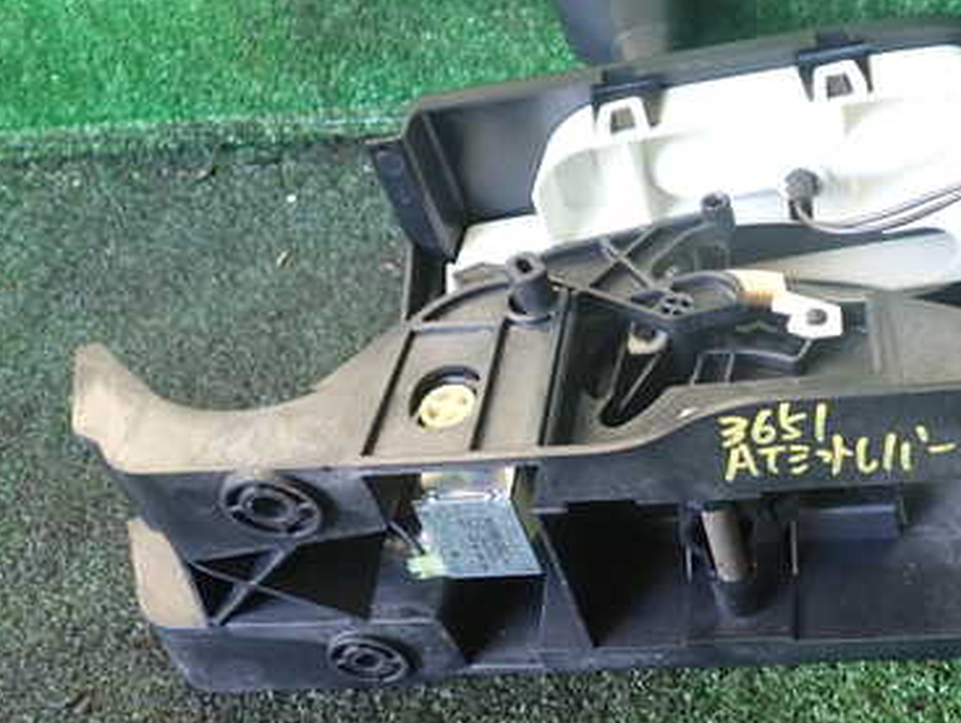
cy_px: 335
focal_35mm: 49
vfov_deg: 29.7
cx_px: 746
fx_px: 1362
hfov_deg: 37.7
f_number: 2.3
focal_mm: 5.4
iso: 200
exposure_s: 1/40
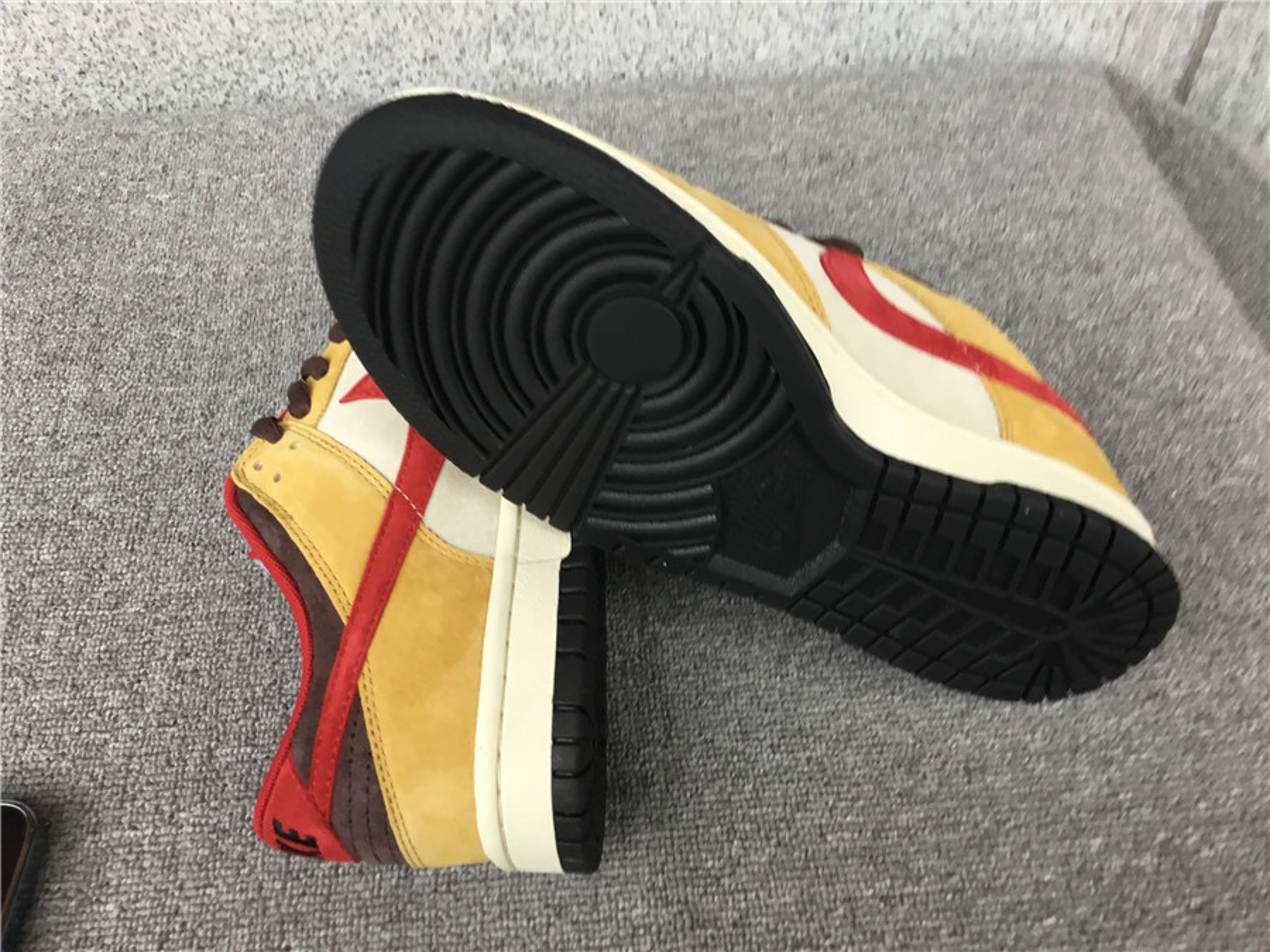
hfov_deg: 58.4
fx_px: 1137
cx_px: 635
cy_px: 476
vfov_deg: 45.4
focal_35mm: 31
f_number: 2.4
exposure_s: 1/33
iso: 32
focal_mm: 3.3
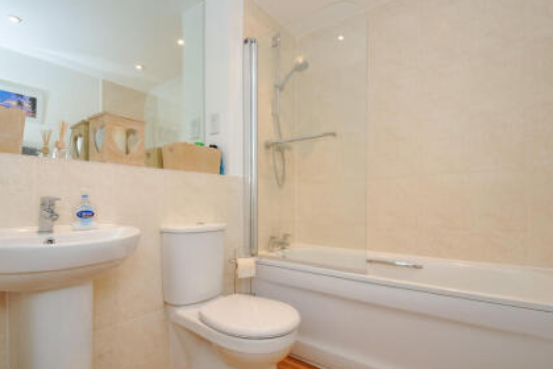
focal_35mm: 17
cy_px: 193
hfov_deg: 93.2
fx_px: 261
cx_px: 267
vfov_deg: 70.4
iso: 400
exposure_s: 1/10
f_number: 10
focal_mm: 10
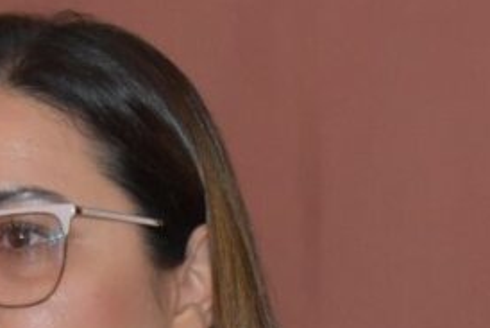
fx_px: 5165
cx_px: -7
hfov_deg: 5.4
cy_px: 475
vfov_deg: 3.6
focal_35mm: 379
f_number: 5.6
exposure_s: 1/60
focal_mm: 55
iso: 2500
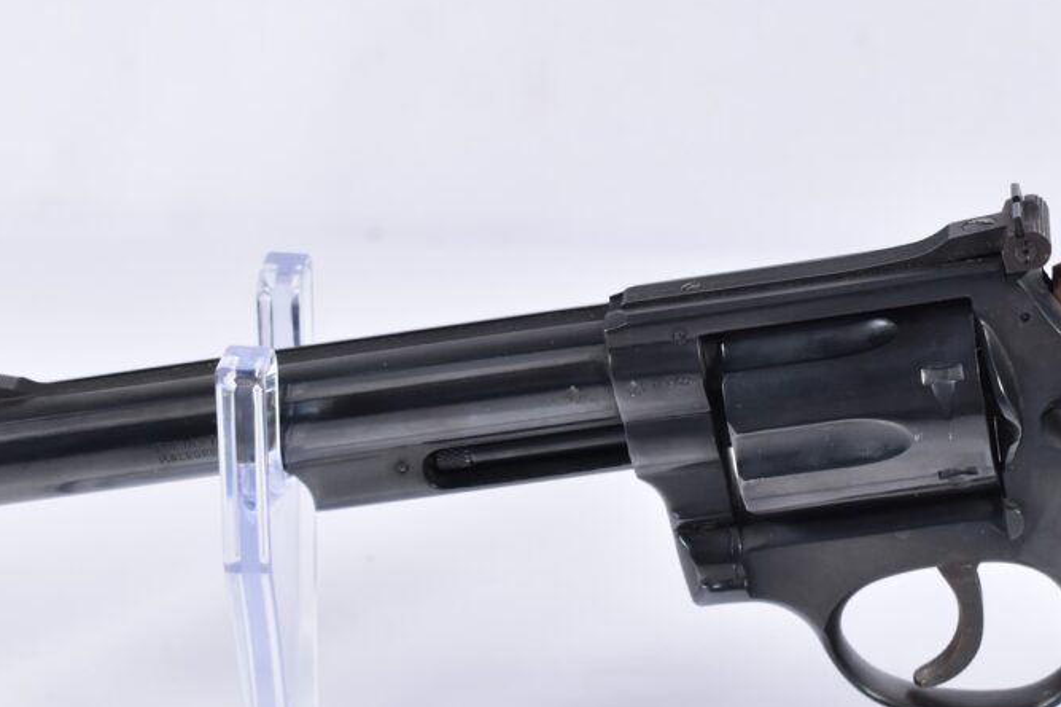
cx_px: 744
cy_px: 473
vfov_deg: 12.7
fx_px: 3181
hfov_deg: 18.9
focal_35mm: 108
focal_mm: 40
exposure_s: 1/100
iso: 640
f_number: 5
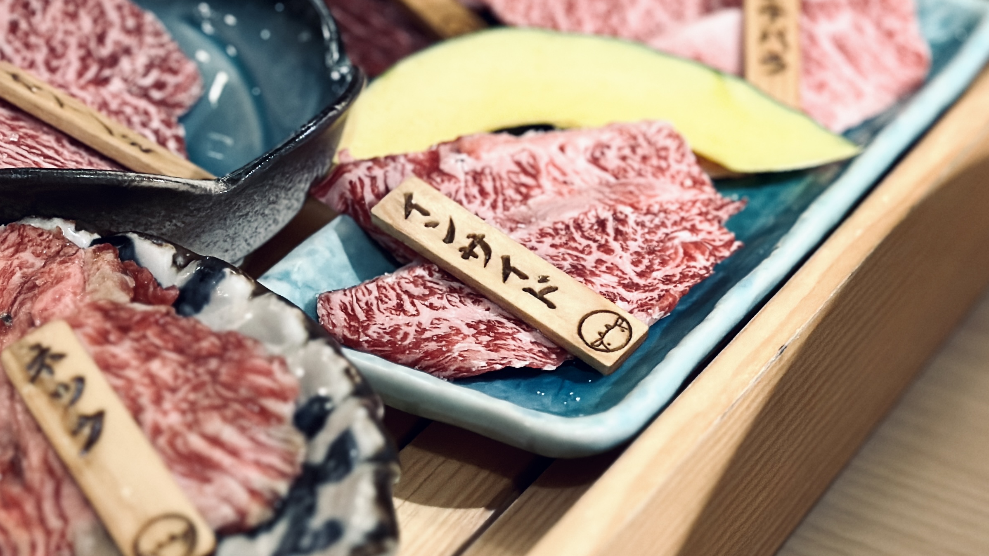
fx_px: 2308
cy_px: 132
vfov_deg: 13.7
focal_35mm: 88
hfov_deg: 24.2
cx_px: 439
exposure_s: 1/40
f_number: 1.78
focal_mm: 6.86
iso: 400
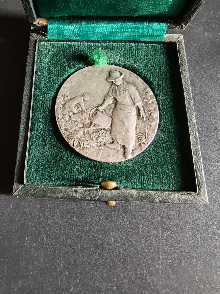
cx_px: 116
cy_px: 138
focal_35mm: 28
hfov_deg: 49.7
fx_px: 237
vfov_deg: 63.4
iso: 4000
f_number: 2
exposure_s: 1/20
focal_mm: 2.32
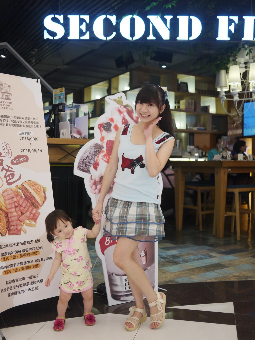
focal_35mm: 40
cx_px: 128
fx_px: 393
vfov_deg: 46.8
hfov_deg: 36.0
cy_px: 170
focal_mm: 20
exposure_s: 1/80
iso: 160
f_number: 1.7
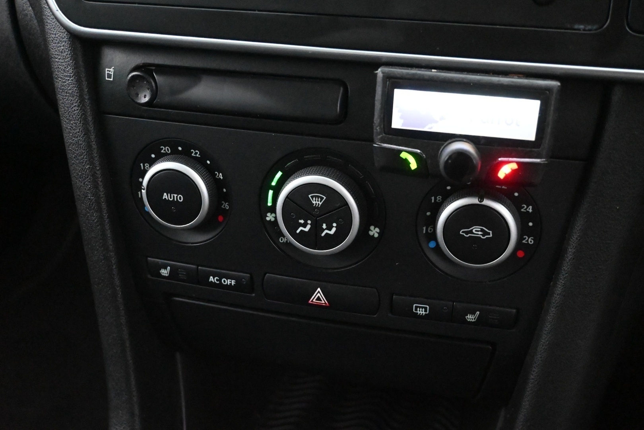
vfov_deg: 32.4
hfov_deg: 47.2
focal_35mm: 41
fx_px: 738
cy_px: 215
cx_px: 322
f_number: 4.5
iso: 14400
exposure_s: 1/40
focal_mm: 27.5
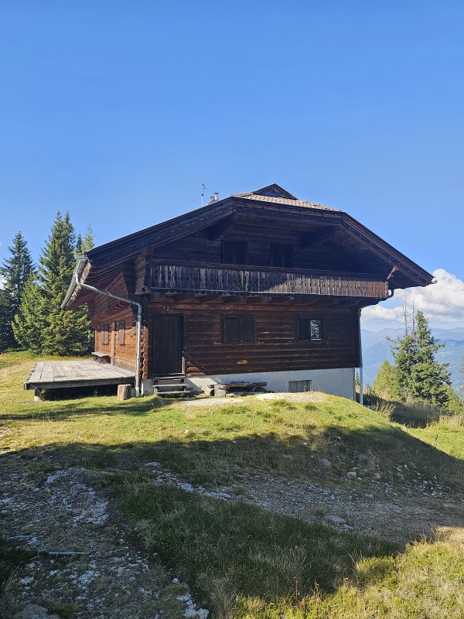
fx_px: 411
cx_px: 232
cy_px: 310
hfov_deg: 58.9
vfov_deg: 73.9
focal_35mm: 23
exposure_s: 1/439
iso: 20
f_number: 1.7
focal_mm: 6.3
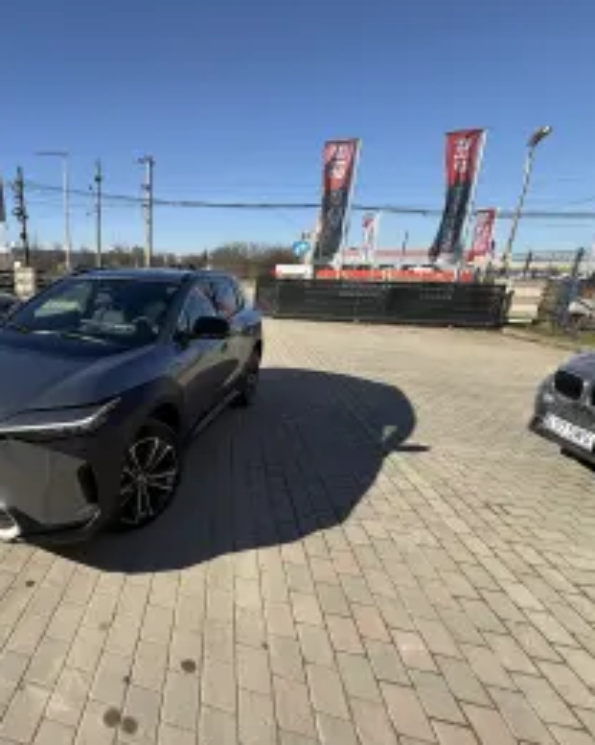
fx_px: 418
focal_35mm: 19
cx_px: 121
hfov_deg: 64.7
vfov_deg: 83.3
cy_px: 377
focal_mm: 2.22
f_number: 2.2
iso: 50
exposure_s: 1/1167
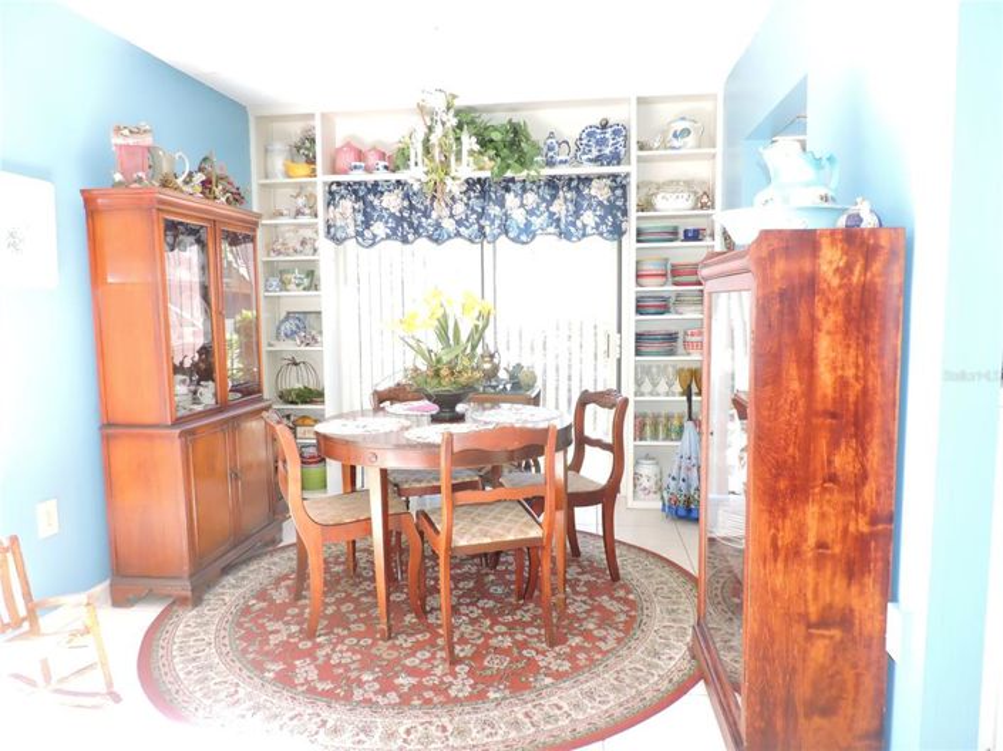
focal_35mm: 24
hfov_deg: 71.6
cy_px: 376
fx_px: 695
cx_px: 502
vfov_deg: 56.8
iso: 250
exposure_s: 1/40
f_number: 3
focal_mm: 4.3
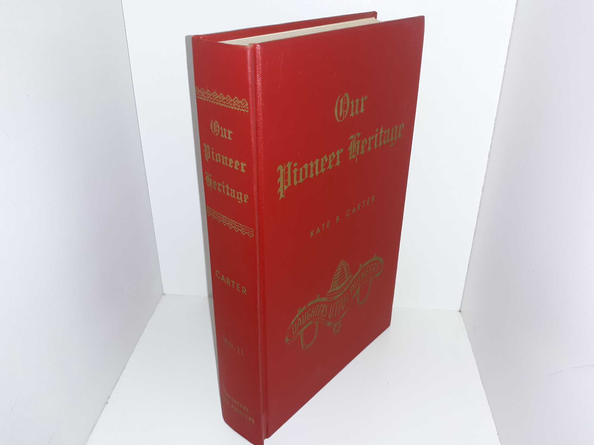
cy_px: 224
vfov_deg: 48.2
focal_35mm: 29
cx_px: 298
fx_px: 498
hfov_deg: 61.7
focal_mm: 3.7
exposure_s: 1/100
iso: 50
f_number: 1.7
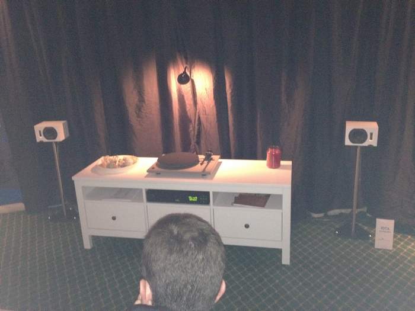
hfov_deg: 52.6
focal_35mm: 35
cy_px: 156
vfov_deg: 40.7
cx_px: 208
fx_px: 420
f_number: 2.4
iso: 640
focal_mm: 4.28
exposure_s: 1/16
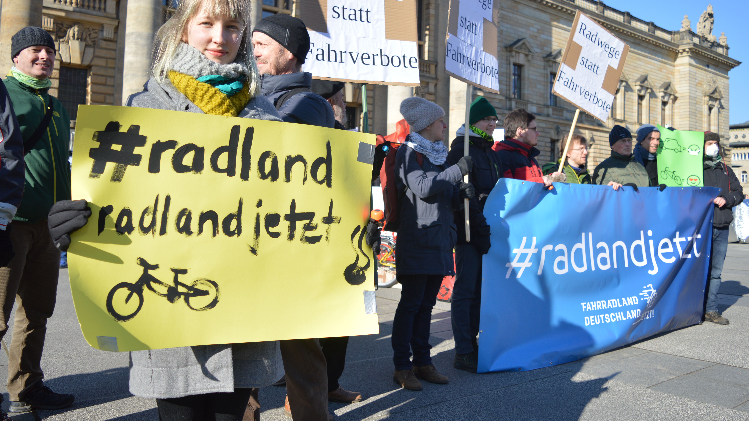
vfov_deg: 40.1
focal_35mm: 29
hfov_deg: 66.1
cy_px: 189
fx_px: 576
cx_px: 382
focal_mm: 18
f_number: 3.5
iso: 100
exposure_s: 1/640
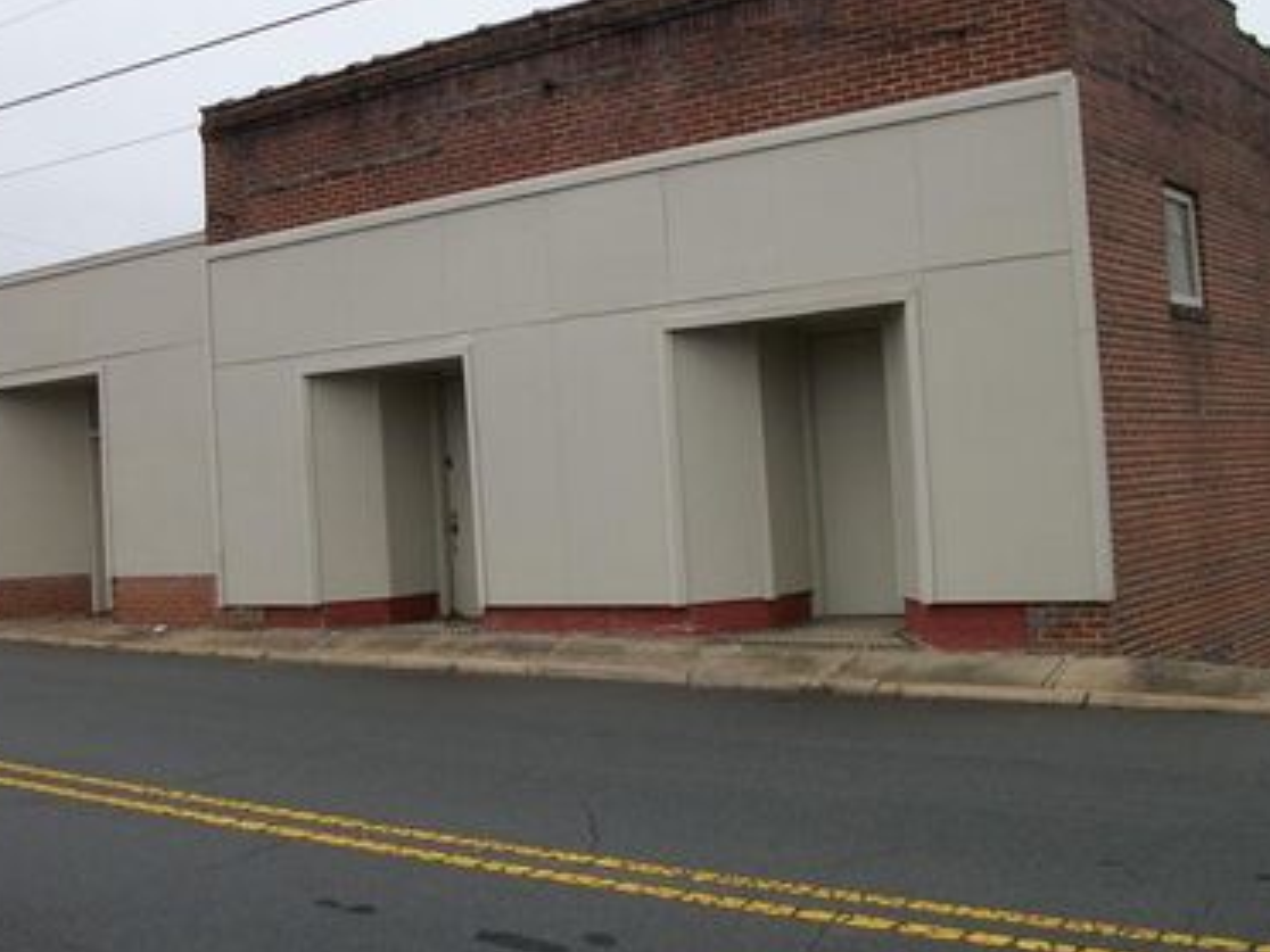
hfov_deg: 43.8
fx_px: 1578
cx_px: 584
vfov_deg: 33.6
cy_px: 449
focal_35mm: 43
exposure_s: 1/160
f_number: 2.9
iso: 80
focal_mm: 5.7
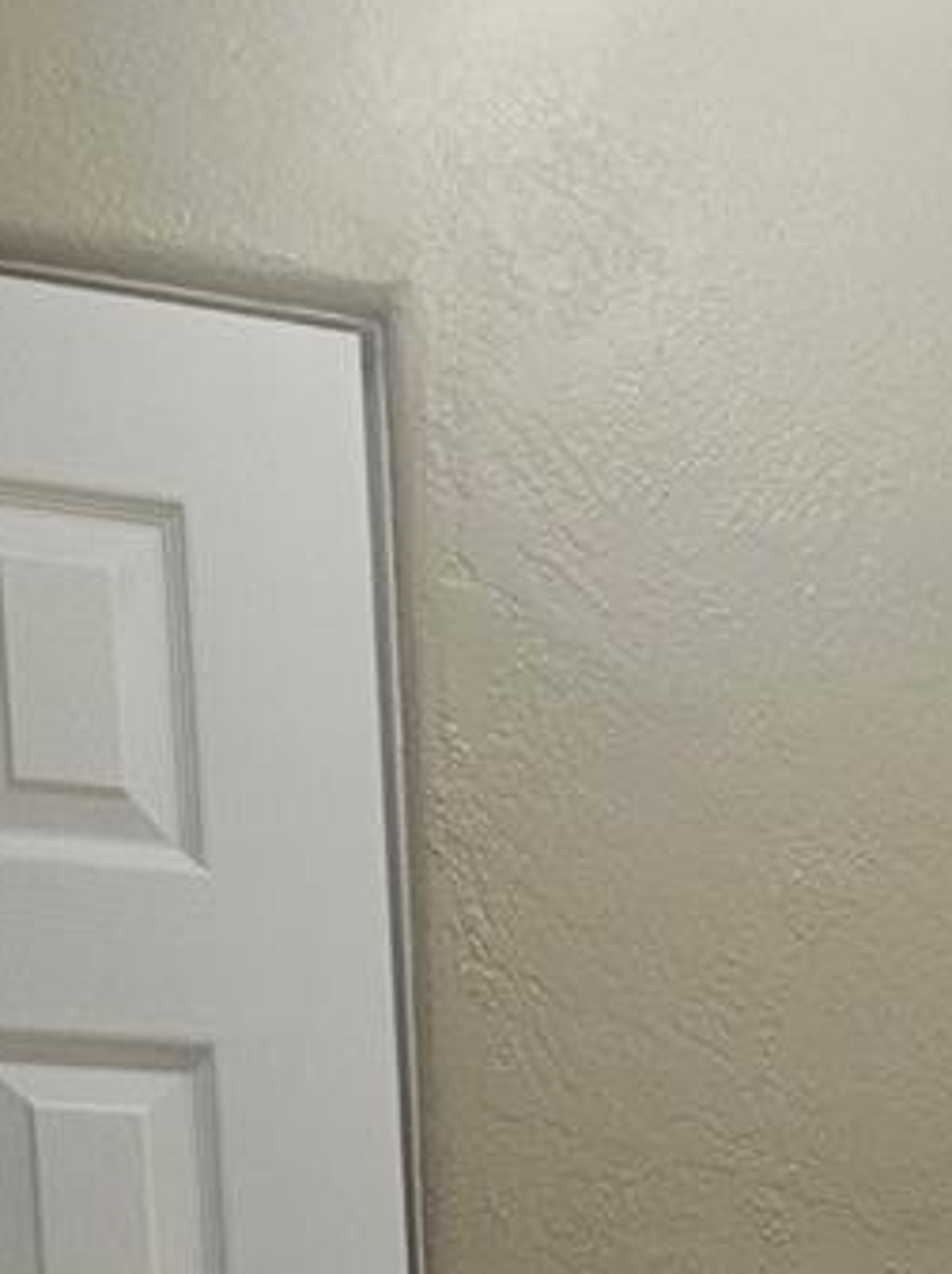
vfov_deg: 20.6
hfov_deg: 16.8
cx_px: 1281
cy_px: 1883
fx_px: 3013
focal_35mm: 82
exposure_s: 1/120
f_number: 1.8
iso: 400
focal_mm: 5.4
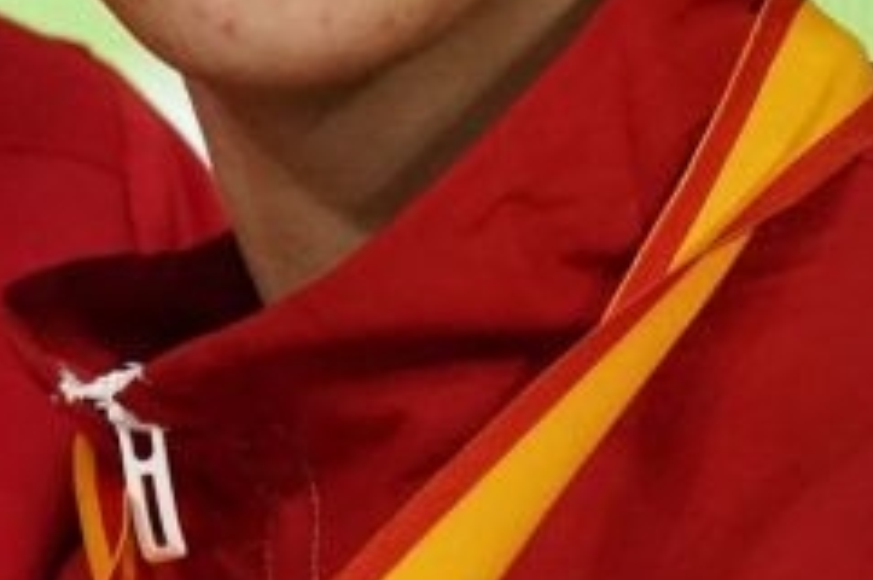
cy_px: 598
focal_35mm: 2993
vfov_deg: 0.5
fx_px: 72482
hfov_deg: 0.7
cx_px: -1909
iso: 4000
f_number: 2.8
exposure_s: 1/500
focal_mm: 400
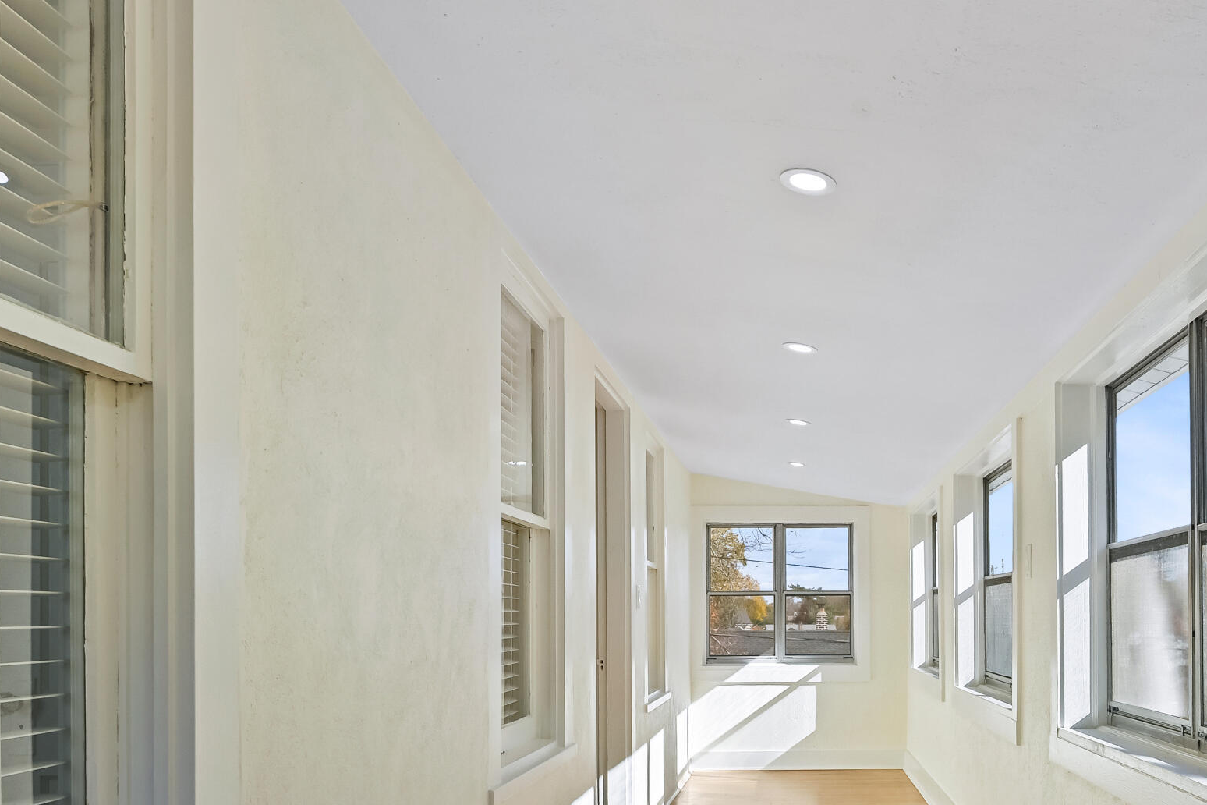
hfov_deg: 57.5
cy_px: 624
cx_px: 803
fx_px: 1072
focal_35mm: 32
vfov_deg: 39.8
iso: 640
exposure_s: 1/60
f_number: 8
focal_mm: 16.5
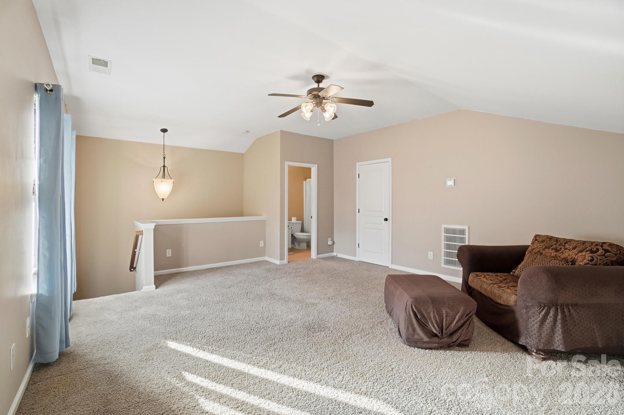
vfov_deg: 77.3
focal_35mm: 15
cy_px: 208
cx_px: 312
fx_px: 260
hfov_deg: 100.4
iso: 100
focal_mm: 10
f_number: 4
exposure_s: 1/200
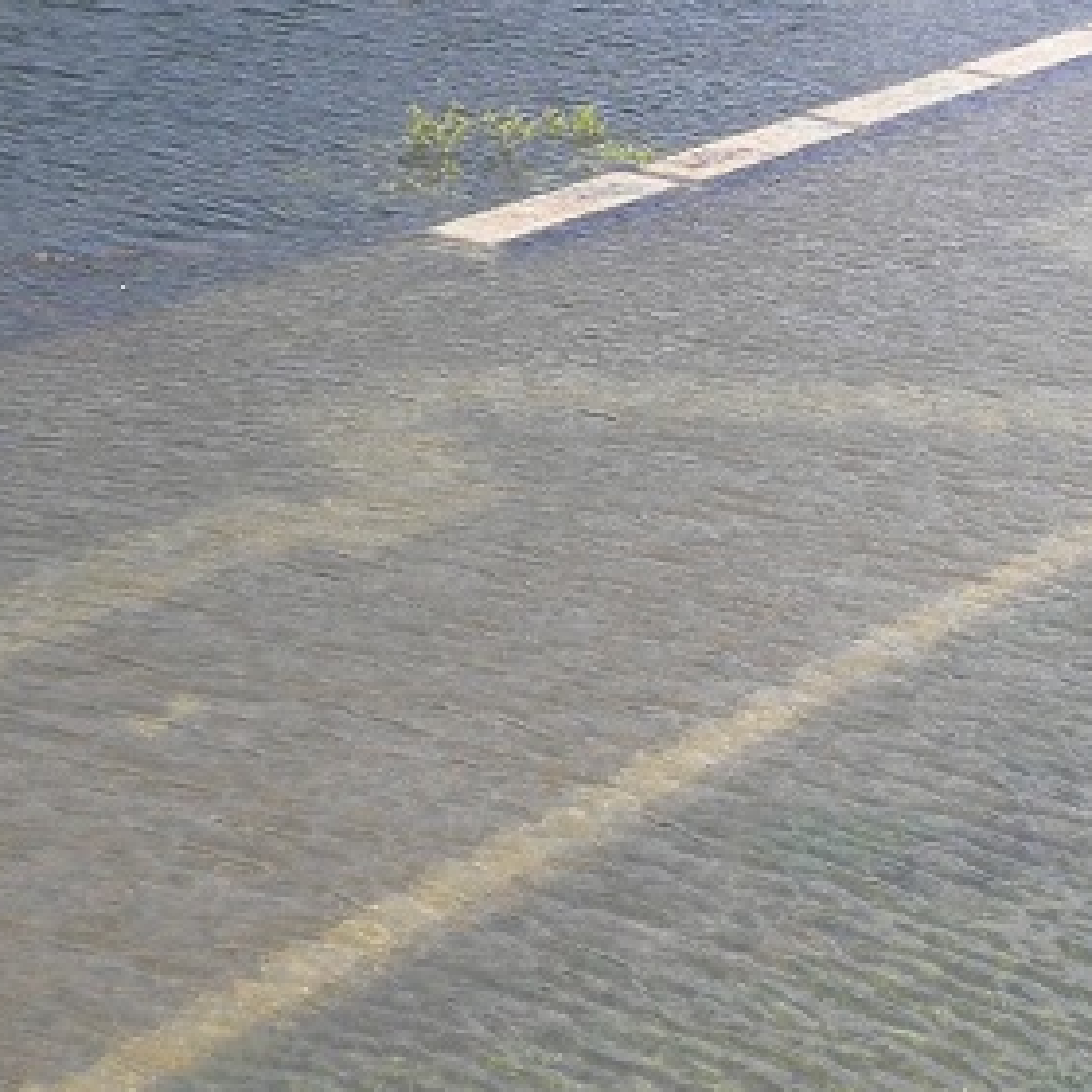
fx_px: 4033
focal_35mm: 113
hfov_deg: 15.1
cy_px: 306
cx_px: 1147
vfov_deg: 15.4
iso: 80
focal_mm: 6.3
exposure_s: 1/342
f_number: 4.6
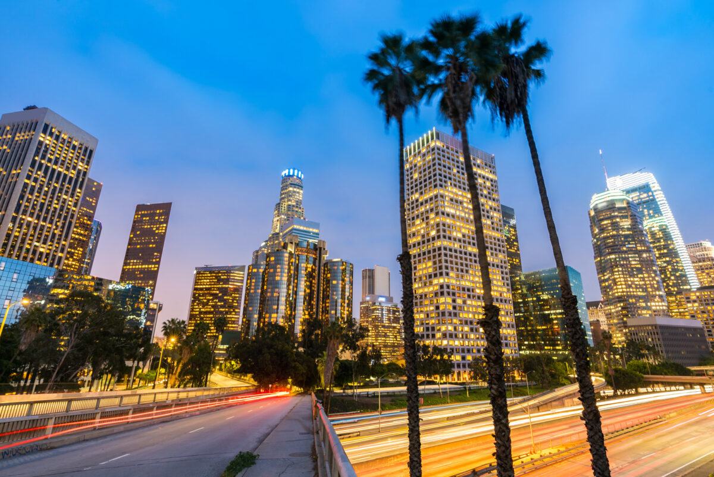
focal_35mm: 17
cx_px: 357
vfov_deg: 70.5
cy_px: 238
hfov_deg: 93.3
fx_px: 337
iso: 80
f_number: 10
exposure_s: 10
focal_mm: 17
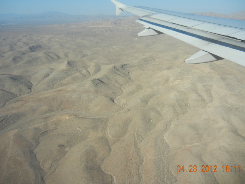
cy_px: 91
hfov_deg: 56.8
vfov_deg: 44.2
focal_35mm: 32
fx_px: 226
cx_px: 127
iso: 160
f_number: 7
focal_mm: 5.4
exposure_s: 1/501
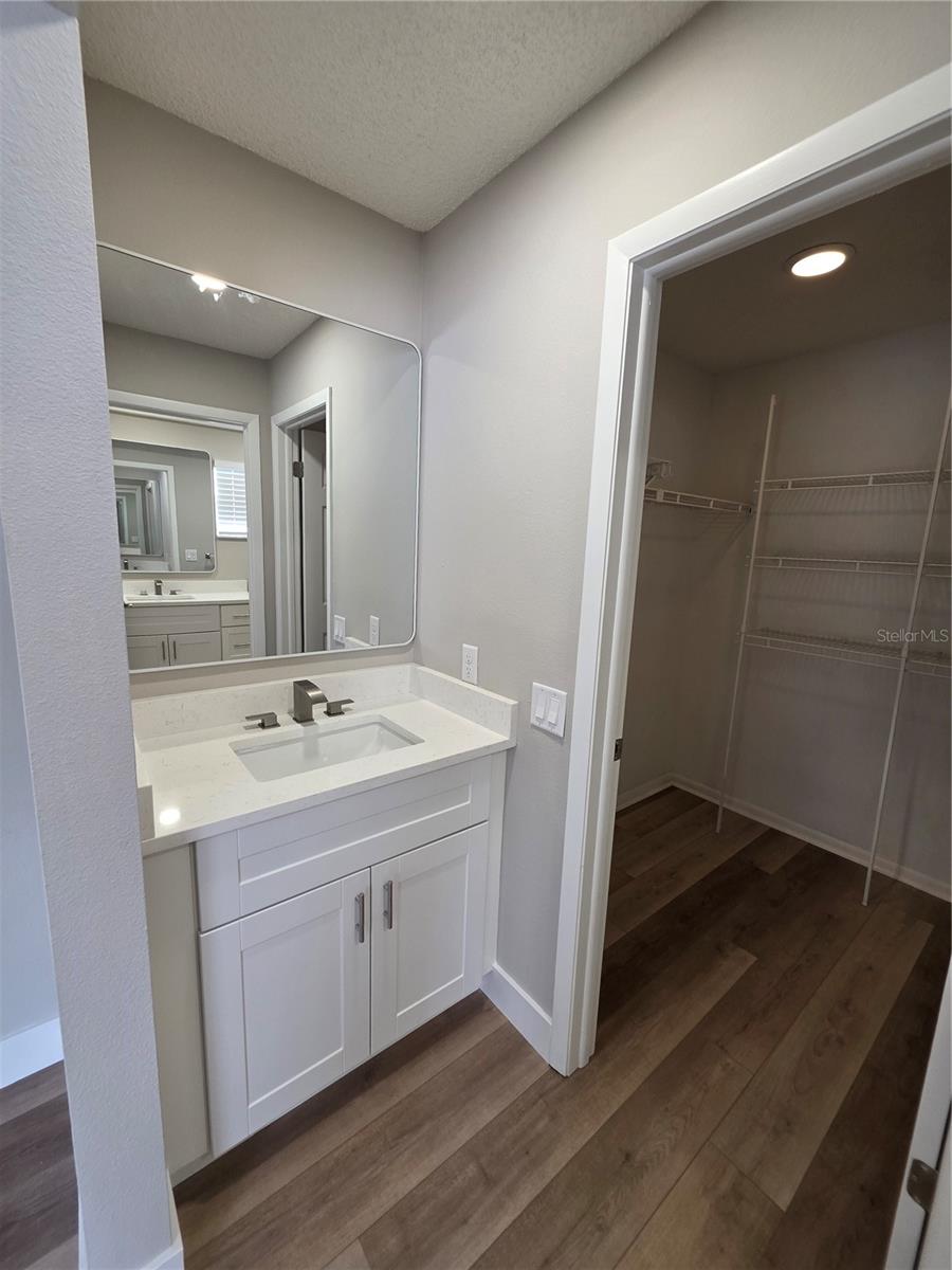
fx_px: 477
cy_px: 635
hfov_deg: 89.9
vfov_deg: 106.2
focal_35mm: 13
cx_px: 476
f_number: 1.9
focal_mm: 2.2
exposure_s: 1/120
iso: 200
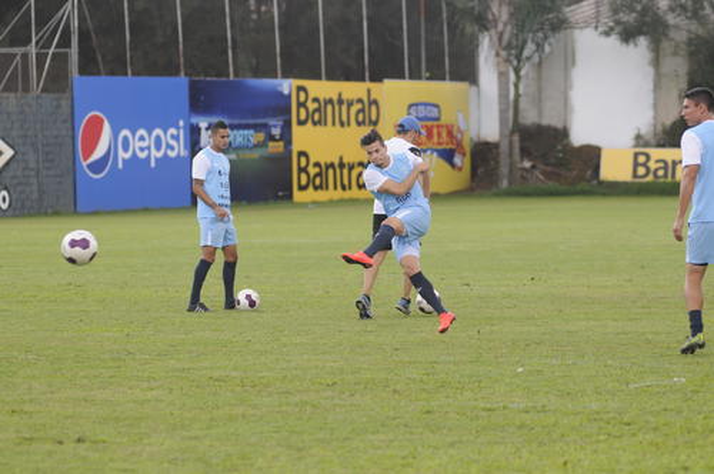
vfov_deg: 7.3
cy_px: 237
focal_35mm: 188
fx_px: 3714
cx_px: 357
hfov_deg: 11.0
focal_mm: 125
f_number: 3.5
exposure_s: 1/1250
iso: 320
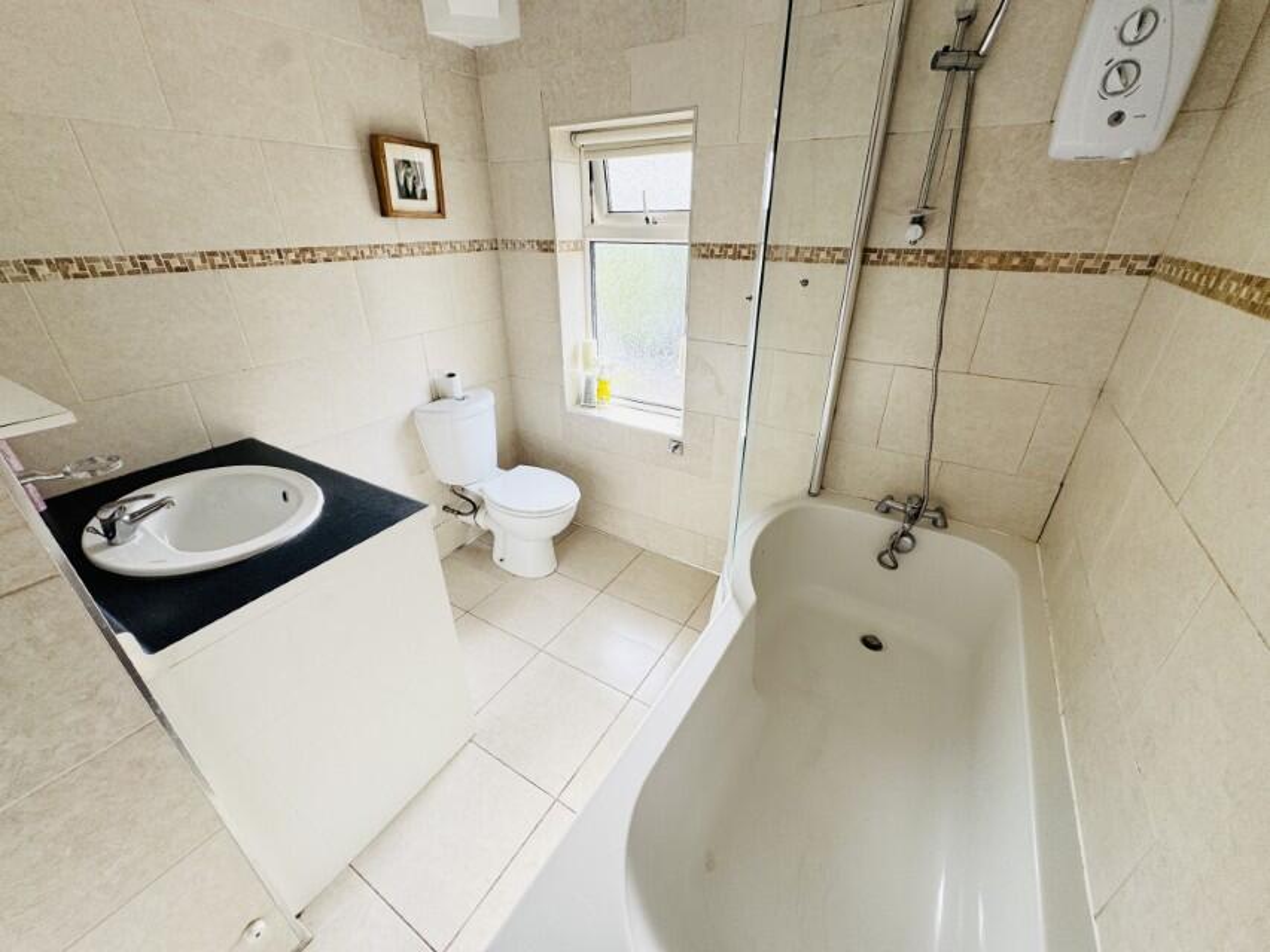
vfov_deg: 85.7
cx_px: 635
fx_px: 514
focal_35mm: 14
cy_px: 476
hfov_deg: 102.1
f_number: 2.2
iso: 80
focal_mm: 2.22
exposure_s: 1/99
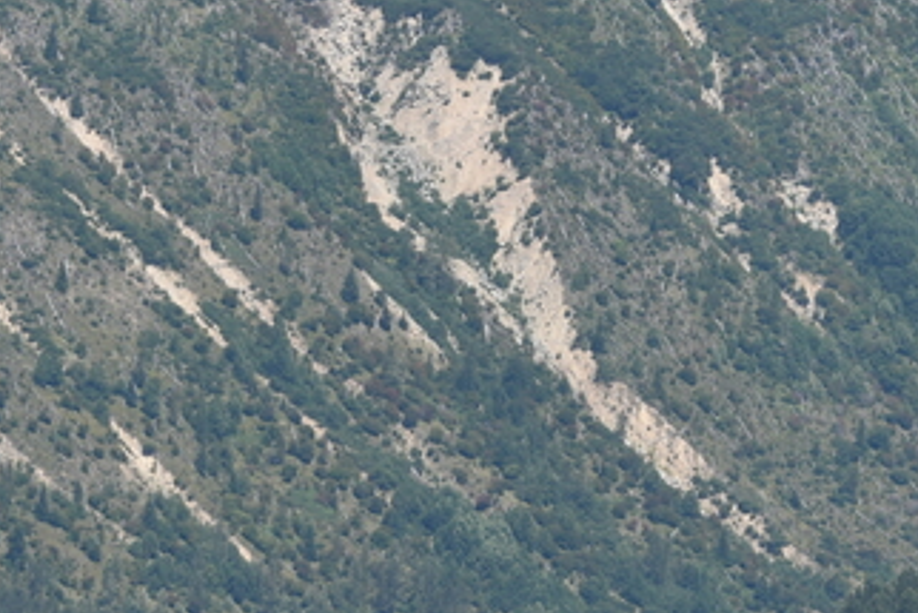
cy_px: -165
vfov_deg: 2.8
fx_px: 12679
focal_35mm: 497
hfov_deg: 4.1
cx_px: 513
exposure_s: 1/250
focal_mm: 125
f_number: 8
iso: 100
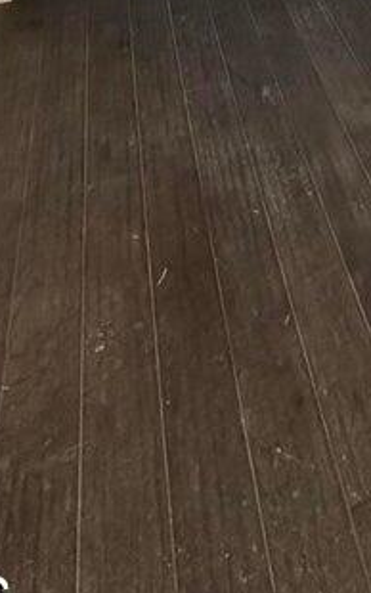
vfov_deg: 27.9
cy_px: -293
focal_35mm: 49
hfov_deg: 23.7
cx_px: 463
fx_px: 792
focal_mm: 2.22
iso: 250
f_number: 2.2
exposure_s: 1/120
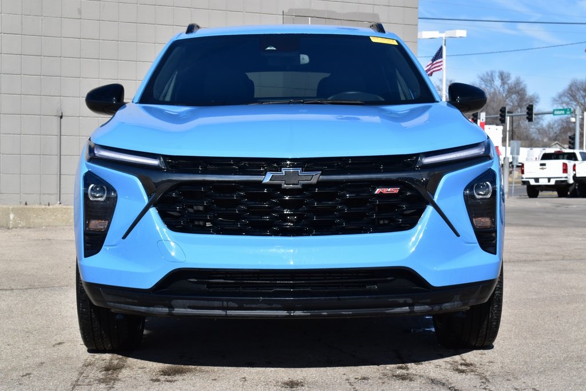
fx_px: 1172
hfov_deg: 28.1
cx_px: 293
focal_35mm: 72
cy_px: 196
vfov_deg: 18.9
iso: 400
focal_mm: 48
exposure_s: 1/500
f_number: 11
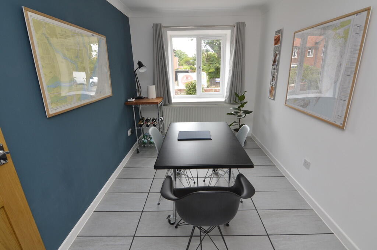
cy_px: 125
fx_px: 172
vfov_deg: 71.8
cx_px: 188
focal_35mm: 16
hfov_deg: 95.1
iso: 400
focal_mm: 11
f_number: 7.1
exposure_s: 1/80
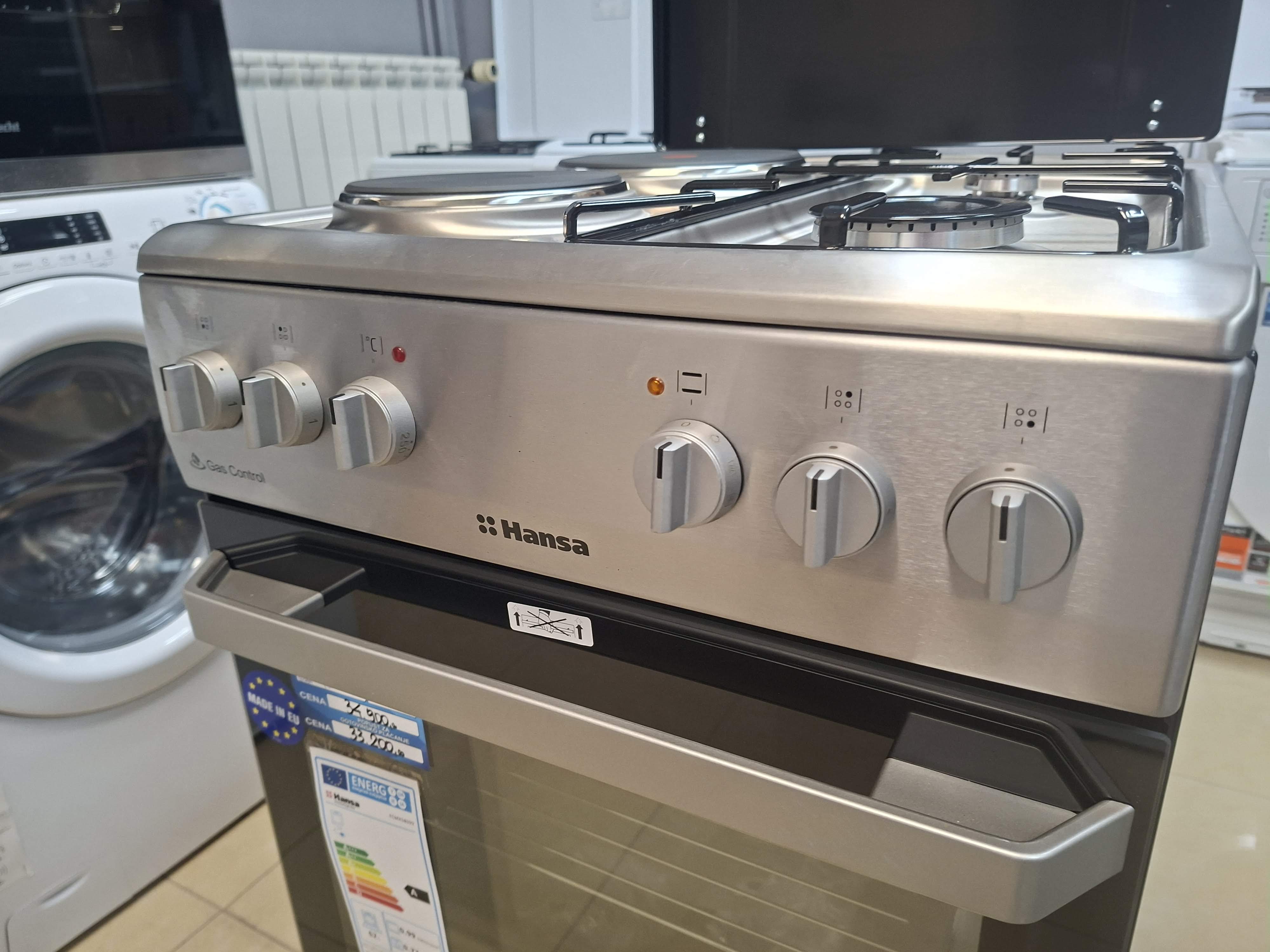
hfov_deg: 73.9
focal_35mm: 23
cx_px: 635
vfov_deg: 58.9
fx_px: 844
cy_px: 476
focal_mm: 5.54
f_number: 1.8
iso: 200
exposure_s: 1/50
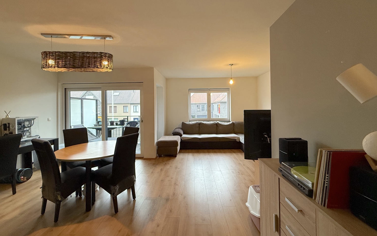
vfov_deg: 71.0
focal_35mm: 16
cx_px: 189
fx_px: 164
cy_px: 106
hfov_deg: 97.8
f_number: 2.2
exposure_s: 1/100
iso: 320
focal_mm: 2.22
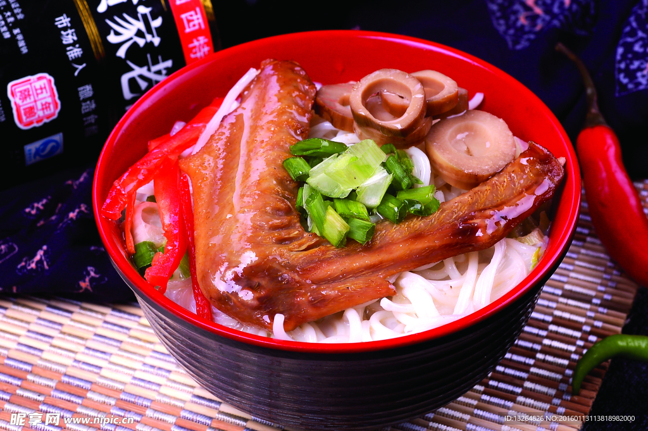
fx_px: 1619
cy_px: 216
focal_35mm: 90
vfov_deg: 15.2
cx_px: 324
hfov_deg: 22.6
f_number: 13
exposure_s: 1/200
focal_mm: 60
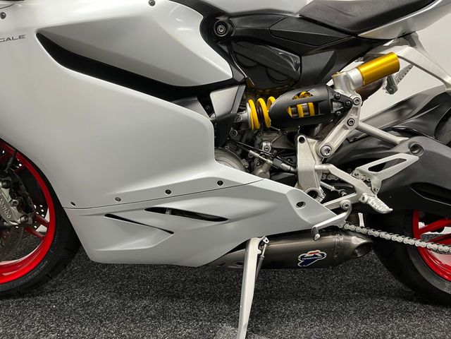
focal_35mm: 26
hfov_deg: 67.3
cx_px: 226
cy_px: 170
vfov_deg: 53.1
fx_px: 339
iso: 200
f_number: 1.6
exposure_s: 1/50
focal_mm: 5.1
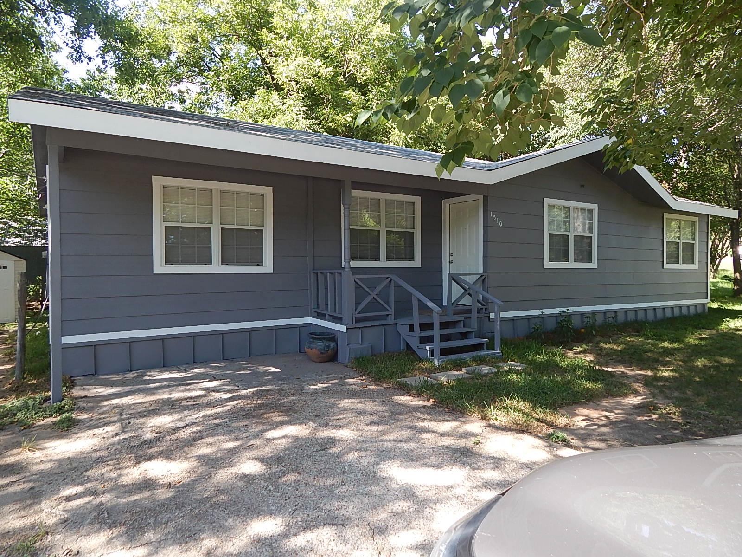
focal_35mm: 23
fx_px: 493
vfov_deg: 58.9
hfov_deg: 73.9
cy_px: 278
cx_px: 371
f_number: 3
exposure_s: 1/200
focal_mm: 4
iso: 125
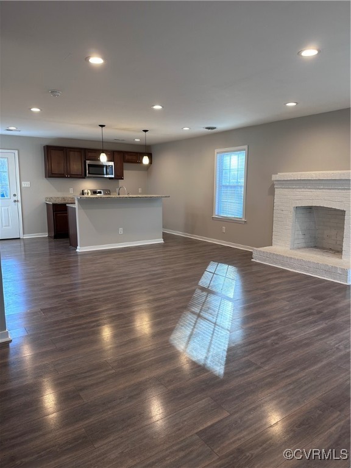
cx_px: 176
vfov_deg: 71.6
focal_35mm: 24
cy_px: 234
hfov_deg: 56.8
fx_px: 324
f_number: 1.78
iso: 125
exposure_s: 1/60
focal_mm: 6.86
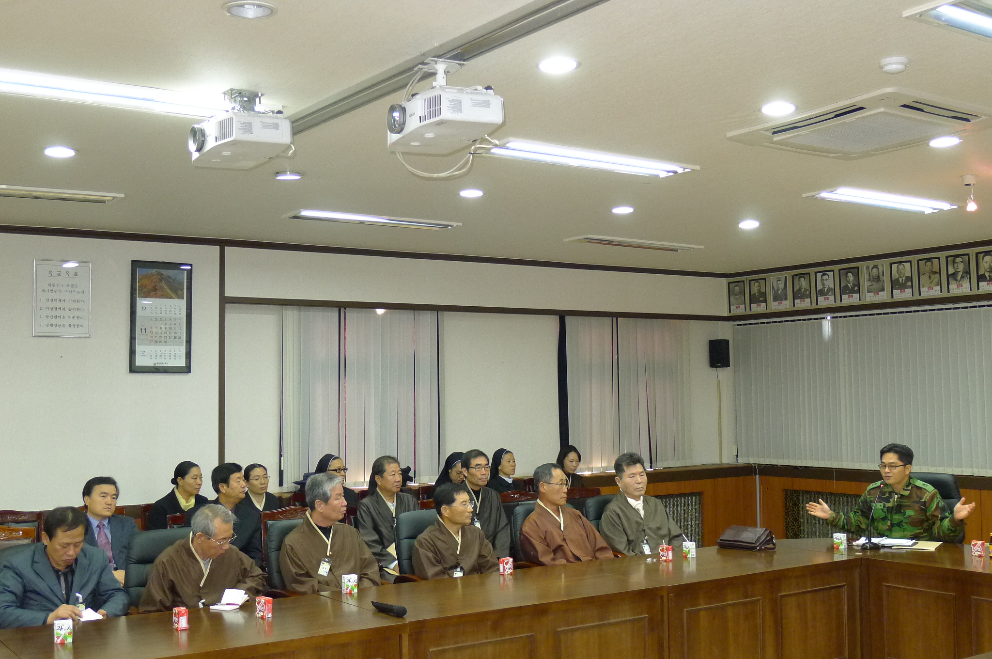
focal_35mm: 40
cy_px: 330
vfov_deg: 33.3
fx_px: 1101
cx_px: 496
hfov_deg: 48.5
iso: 500
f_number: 2.5
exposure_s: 1/60
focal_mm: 8.5
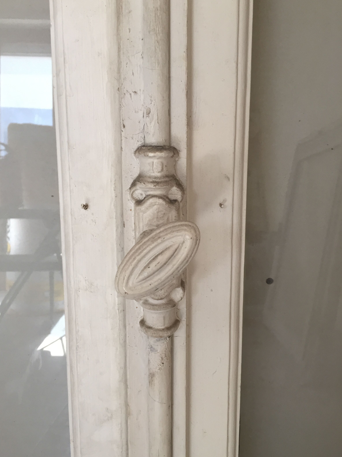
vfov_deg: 60.0
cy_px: 229
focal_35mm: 30
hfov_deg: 46.8
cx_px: 170
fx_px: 395
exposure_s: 1/33
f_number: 2.2
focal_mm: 4.15
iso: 40
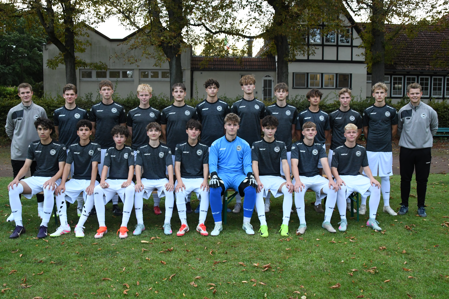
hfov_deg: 54.4
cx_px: 228
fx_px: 436
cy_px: 144
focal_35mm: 35
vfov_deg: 37.8
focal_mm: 21
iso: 2000
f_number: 7.1
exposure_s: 1/250
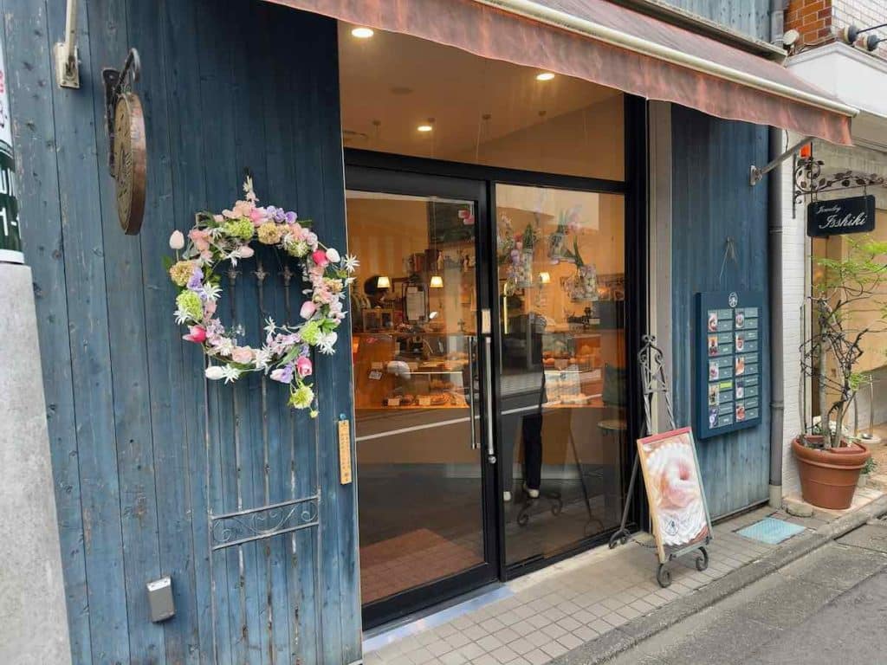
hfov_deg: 71.6
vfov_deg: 56.8
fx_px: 615
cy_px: 332
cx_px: 444
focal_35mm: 24
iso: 100
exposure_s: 1/121
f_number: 1.78
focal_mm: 6.76
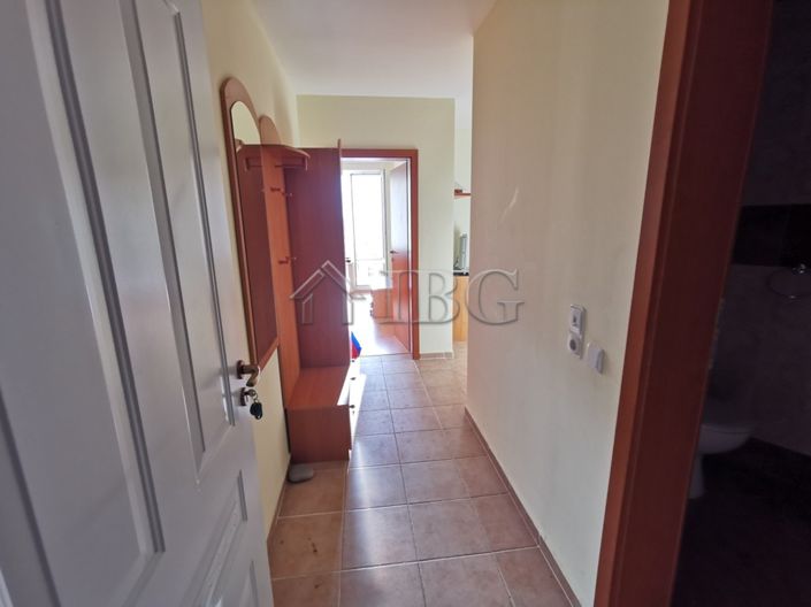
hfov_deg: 94.5
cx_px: 406
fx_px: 375
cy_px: 304
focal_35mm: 16
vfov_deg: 78.1
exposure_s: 1/100
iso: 125
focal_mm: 2.35
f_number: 2.2
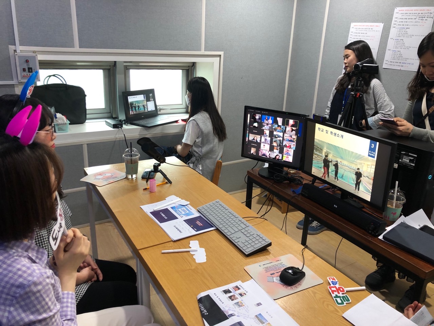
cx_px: 217
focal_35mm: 28
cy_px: 163
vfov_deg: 49.7
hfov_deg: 63.4
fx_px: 351
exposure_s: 1/17
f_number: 1.8
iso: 40
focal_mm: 4
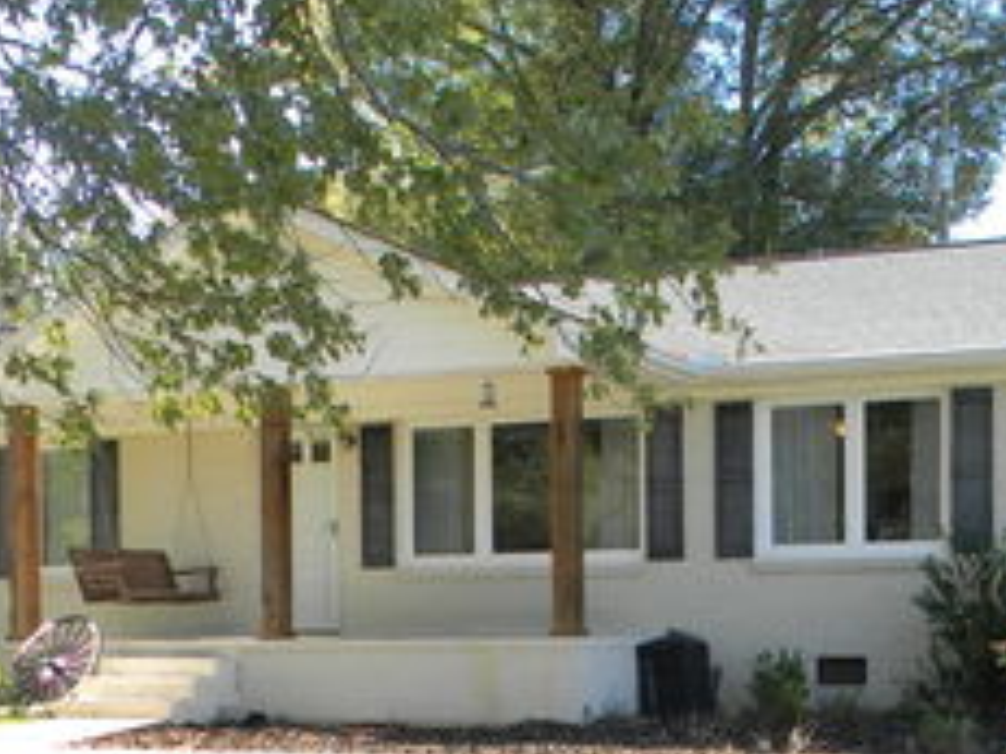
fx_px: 1801
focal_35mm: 62
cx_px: 653
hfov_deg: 31.0
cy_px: 689
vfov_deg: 23.0
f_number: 3.5
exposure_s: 1/136
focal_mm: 5
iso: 80
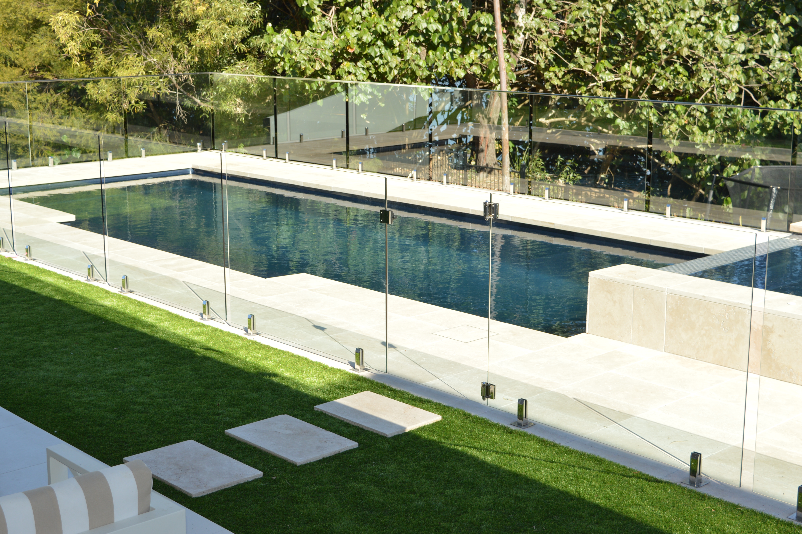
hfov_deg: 37.9
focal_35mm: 52
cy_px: 267
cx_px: 401
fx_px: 1169
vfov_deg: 25.7
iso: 100
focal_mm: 35
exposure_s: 1/200
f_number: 6.3
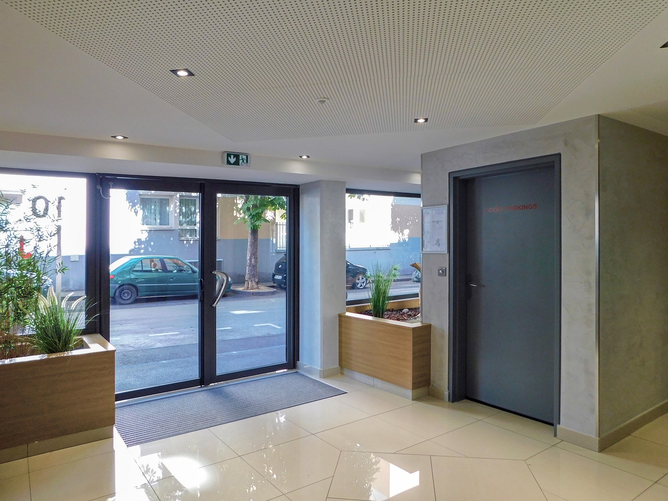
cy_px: 250
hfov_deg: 73.9
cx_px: 334
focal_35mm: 23
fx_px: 444
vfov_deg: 58.9
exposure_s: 1/60
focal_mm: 4
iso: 125
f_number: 3
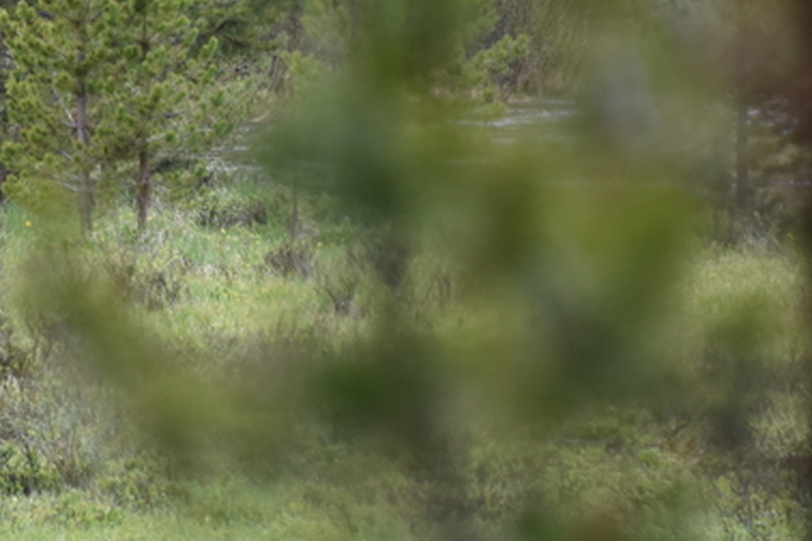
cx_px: -116
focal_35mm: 1015
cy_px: 140
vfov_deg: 1.4
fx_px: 22892
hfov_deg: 2.0
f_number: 5.6
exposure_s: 1/640
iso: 400
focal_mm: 300
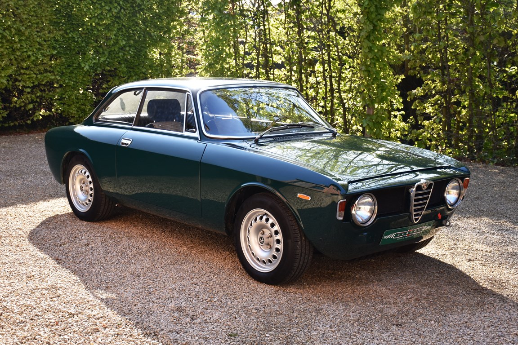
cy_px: 172
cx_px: 259
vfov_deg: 26.5
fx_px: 734
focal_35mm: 51
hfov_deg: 38.9
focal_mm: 34
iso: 400
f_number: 5
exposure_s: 1/250
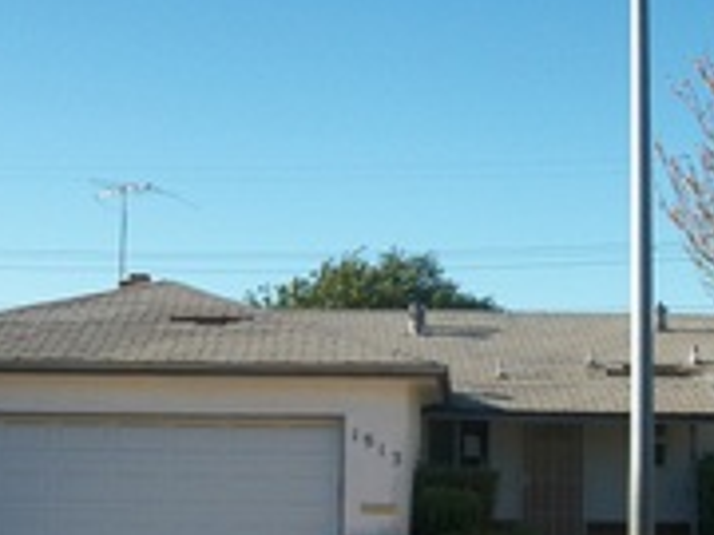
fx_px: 1588
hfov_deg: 25.2
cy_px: 309
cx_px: 468
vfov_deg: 19.1
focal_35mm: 77
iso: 80
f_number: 9.9
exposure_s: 1/100
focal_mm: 7.1
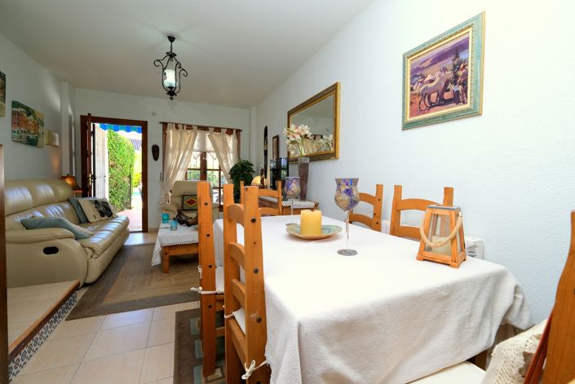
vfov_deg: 77.4
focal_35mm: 15
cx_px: 288
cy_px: 192
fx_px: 240
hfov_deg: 100.4
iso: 640
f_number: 5.6
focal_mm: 10
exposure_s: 1/125
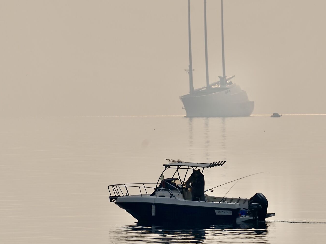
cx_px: 178
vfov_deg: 2.9
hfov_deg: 3.8
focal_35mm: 517
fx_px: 4868
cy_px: 80
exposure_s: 1/500
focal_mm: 300
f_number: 9
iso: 100
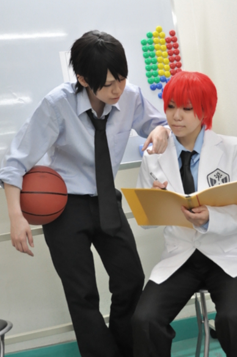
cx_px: 119
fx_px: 455
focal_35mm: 46
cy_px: 164
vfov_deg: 42.8
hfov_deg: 29.2
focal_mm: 28
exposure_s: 1/40
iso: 1600
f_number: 4.5
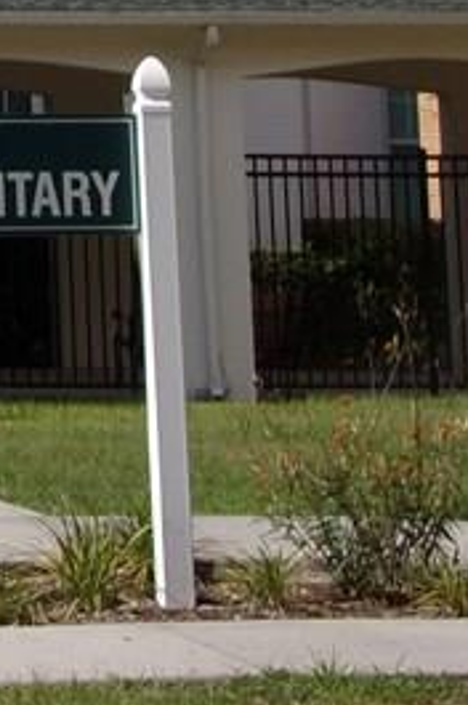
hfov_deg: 8.4
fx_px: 3069
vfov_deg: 12.5
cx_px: -327
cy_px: -314
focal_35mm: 157
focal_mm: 7
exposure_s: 1/1100
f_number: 3.9
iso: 80
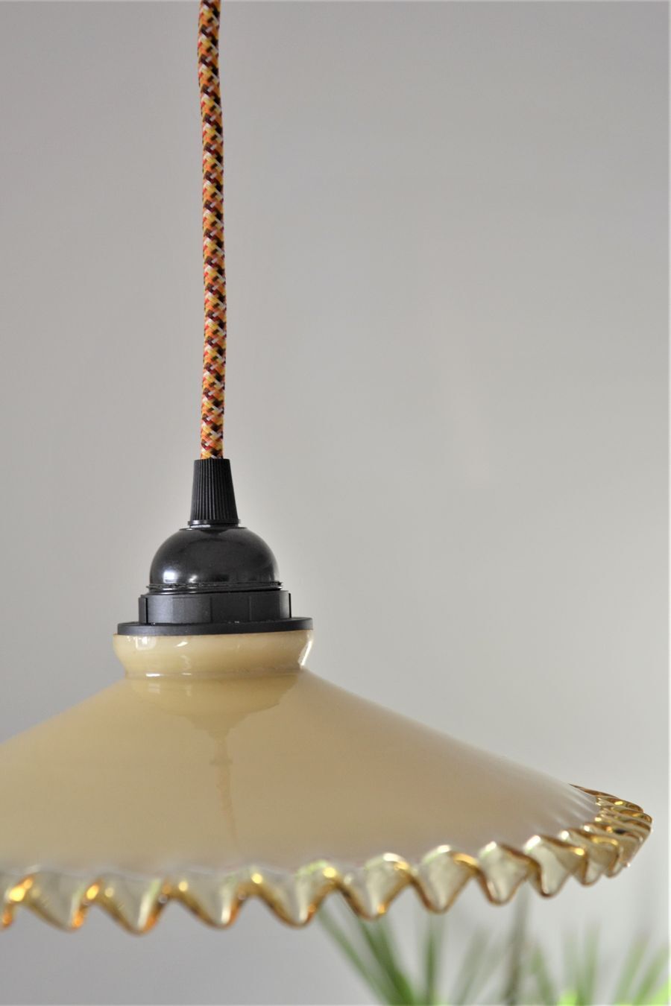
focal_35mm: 63
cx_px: 336
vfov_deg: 31.9
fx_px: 1761
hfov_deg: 21.6
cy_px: 503
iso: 450
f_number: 4.8
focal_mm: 42
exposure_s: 1/60
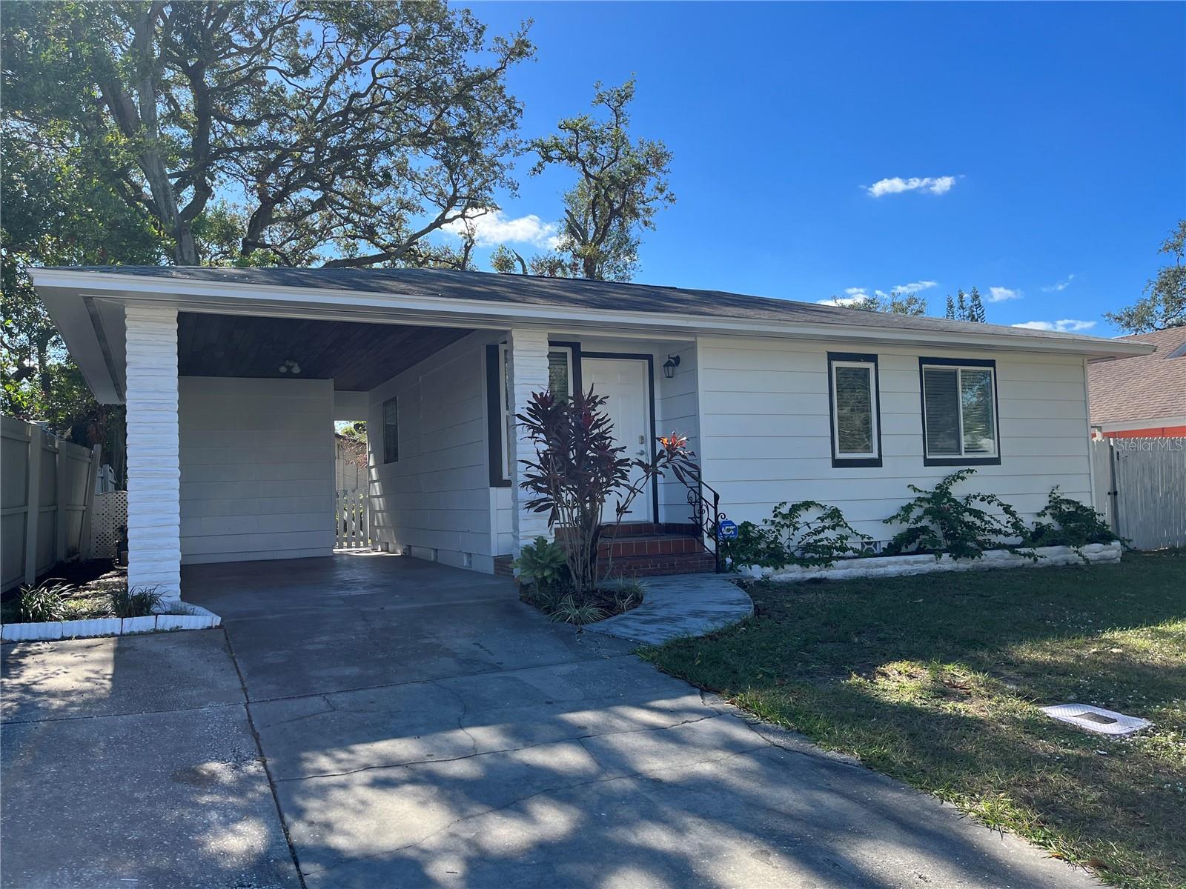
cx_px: 593
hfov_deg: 67.3
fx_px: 891
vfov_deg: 53.1
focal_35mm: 26
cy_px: 444
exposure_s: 1/1776
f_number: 1.6
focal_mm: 5.1
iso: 50
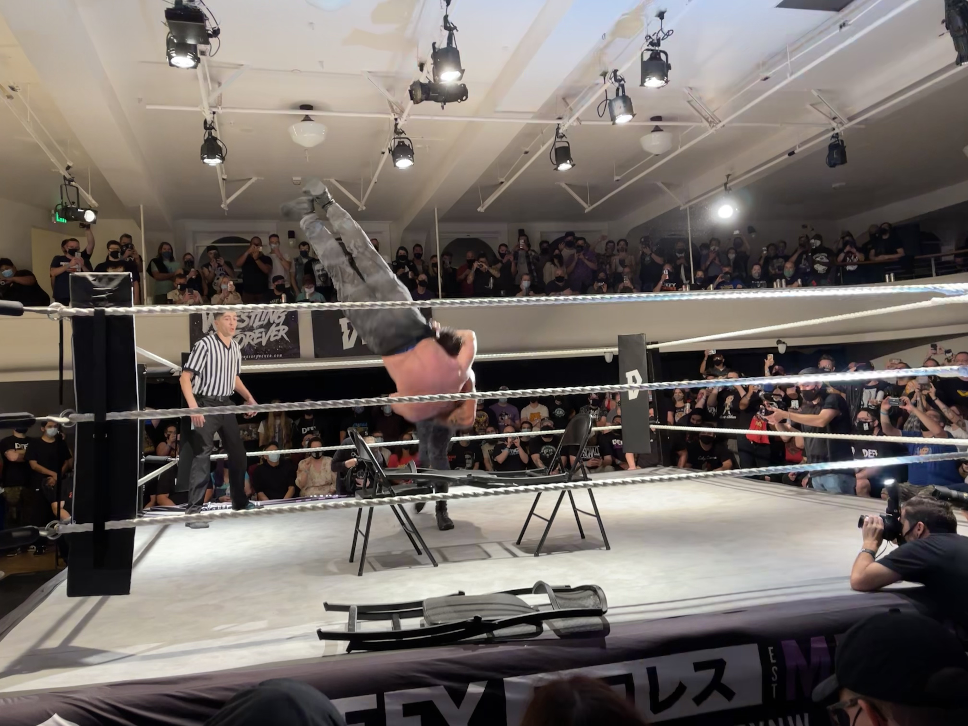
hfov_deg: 67.3
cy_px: 363
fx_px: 727
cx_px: 484
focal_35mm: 26
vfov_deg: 53.1
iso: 200
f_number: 1.6
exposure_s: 1/60
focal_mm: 5.1
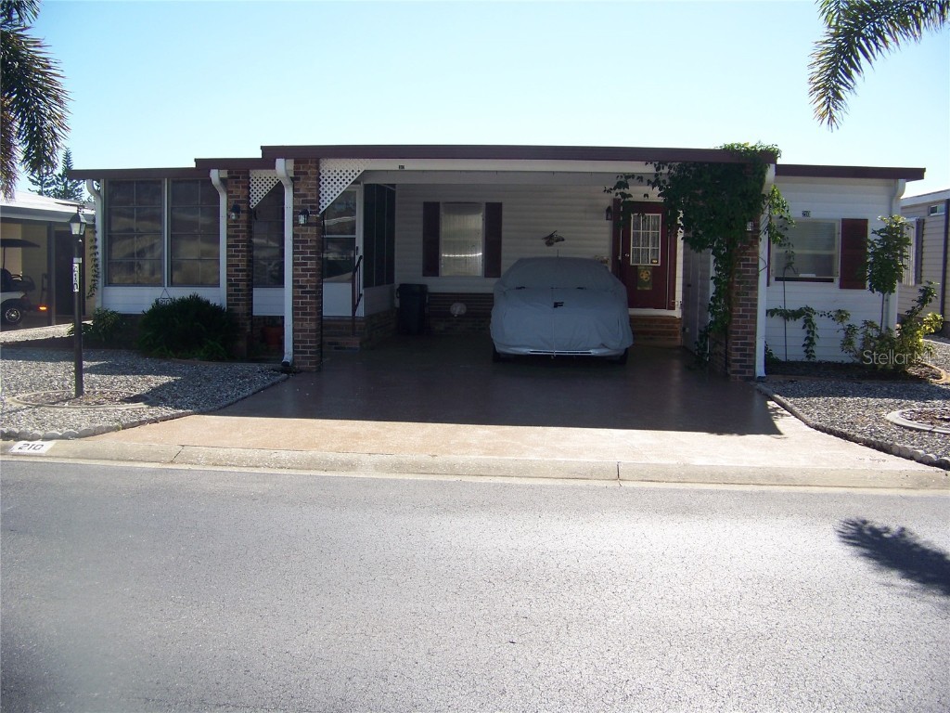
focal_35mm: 36
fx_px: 988
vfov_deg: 39.7
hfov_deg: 51.4
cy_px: 356
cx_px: 475
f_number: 2.8
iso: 64
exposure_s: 1/800
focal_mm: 5.85
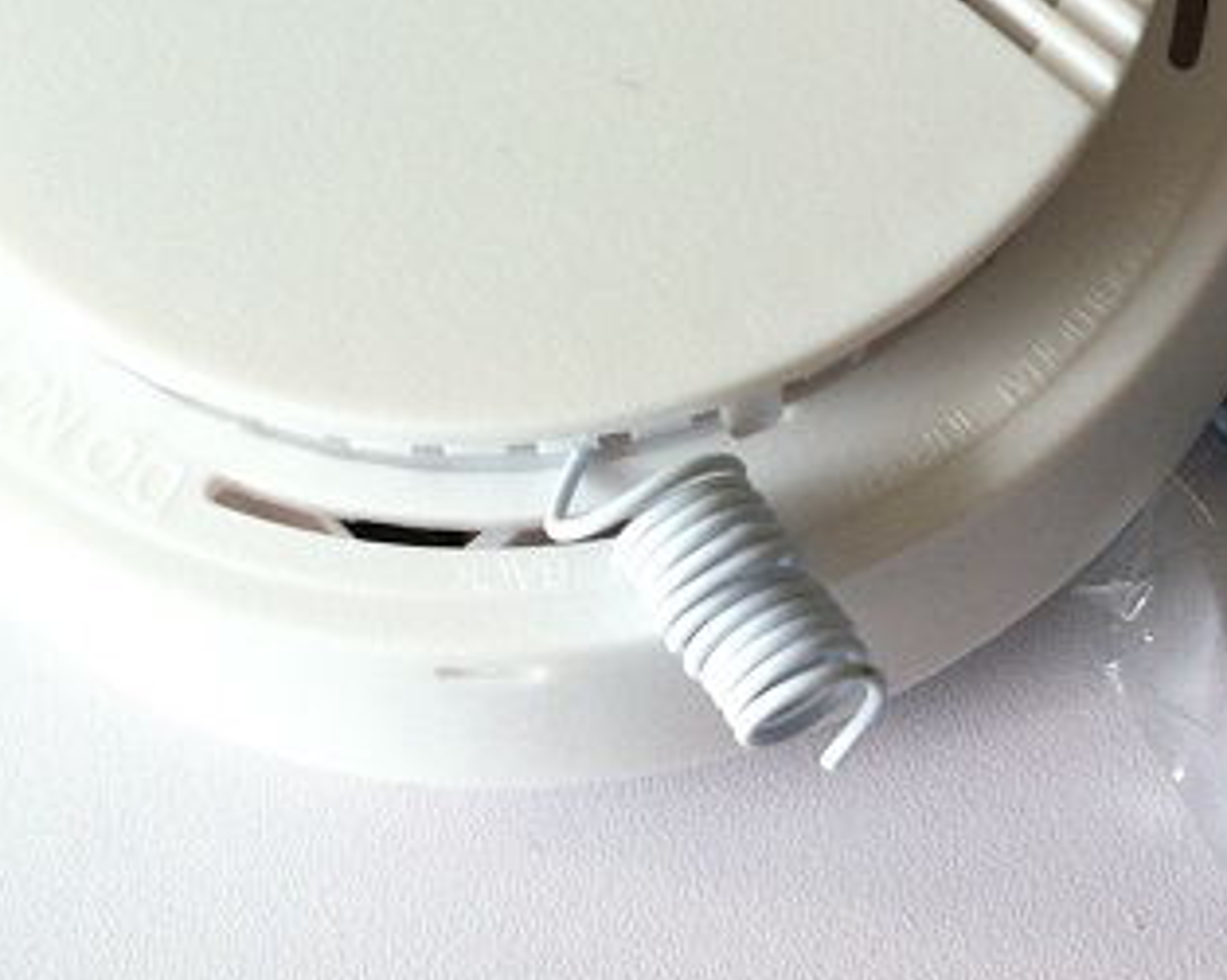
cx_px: 770
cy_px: 141
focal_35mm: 76
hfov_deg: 25.0
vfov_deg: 19.9
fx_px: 2759
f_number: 2.8
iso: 80
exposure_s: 1/40
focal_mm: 3.85
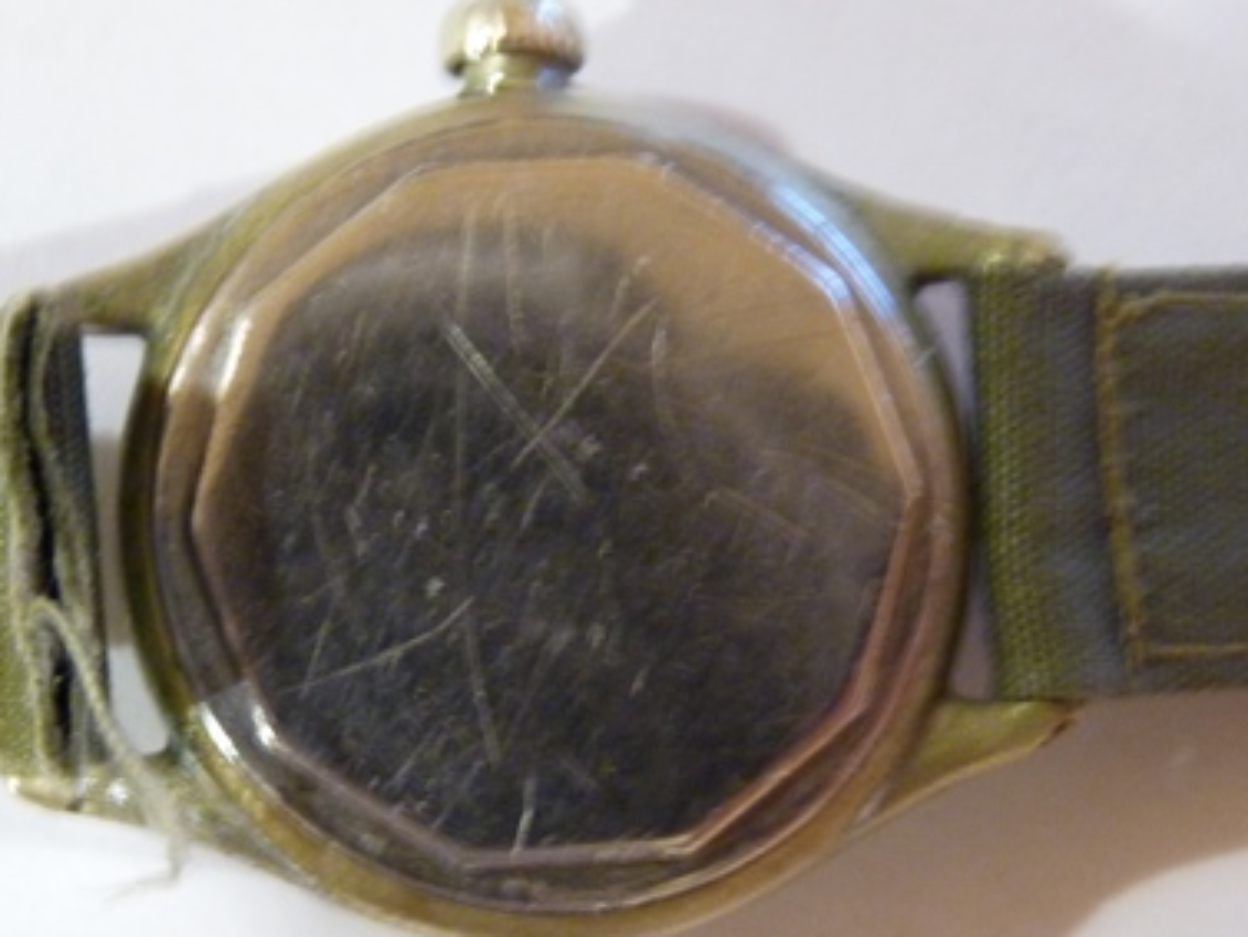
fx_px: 3246
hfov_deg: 21.7
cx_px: 480
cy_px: 510
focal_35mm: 90
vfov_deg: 16.4
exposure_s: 1/5
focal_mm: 9.5
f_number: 3.2
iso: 400
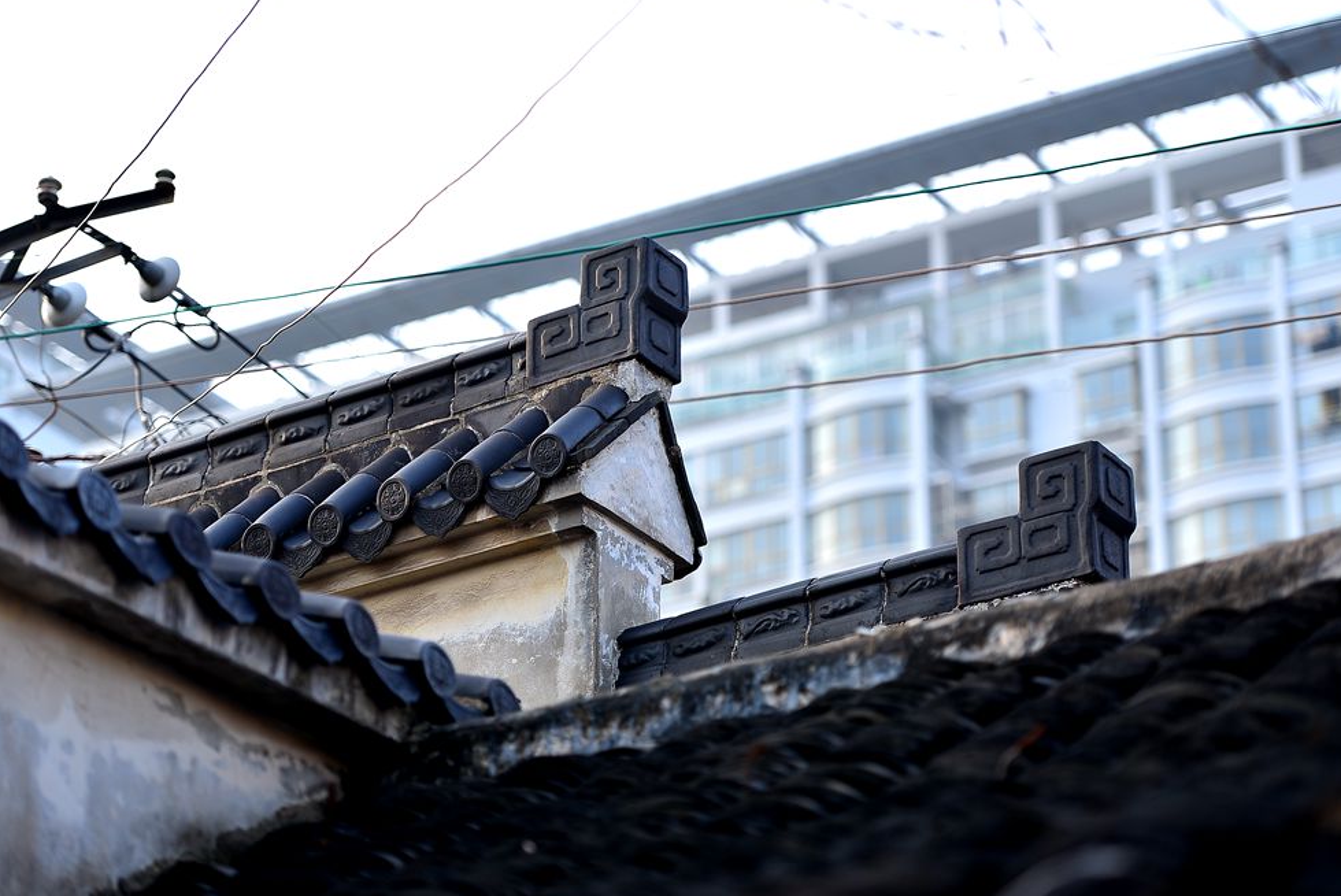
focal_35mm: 115
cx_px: 678
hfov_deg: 17.8
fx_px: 4286
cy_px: 455
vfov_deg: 11.9
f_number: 2.8
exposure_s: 1/500
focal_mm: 110
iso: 100
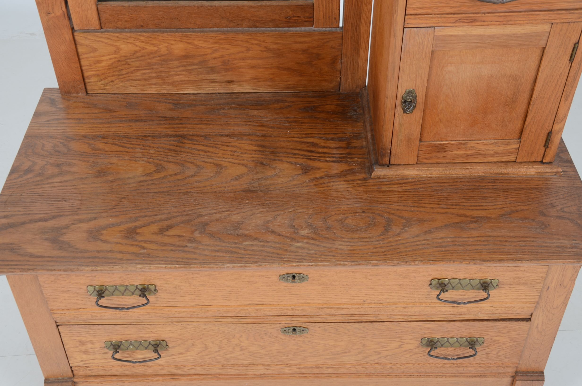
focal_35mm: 45
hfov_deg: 43.7
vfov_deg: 29.7
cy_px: 193
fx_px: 726
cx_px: 291
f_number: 8
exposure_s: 1/80
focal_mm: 30
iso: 200
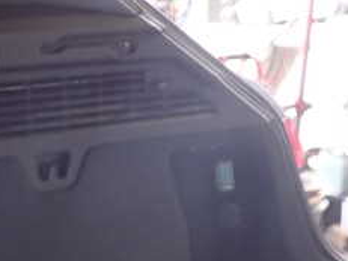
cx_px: -12
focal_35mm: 78
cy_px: 193
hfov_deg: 23.8
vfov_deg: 18.8
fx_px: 784
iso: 500
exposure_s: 1/30
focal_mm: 5.4
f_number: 2.3
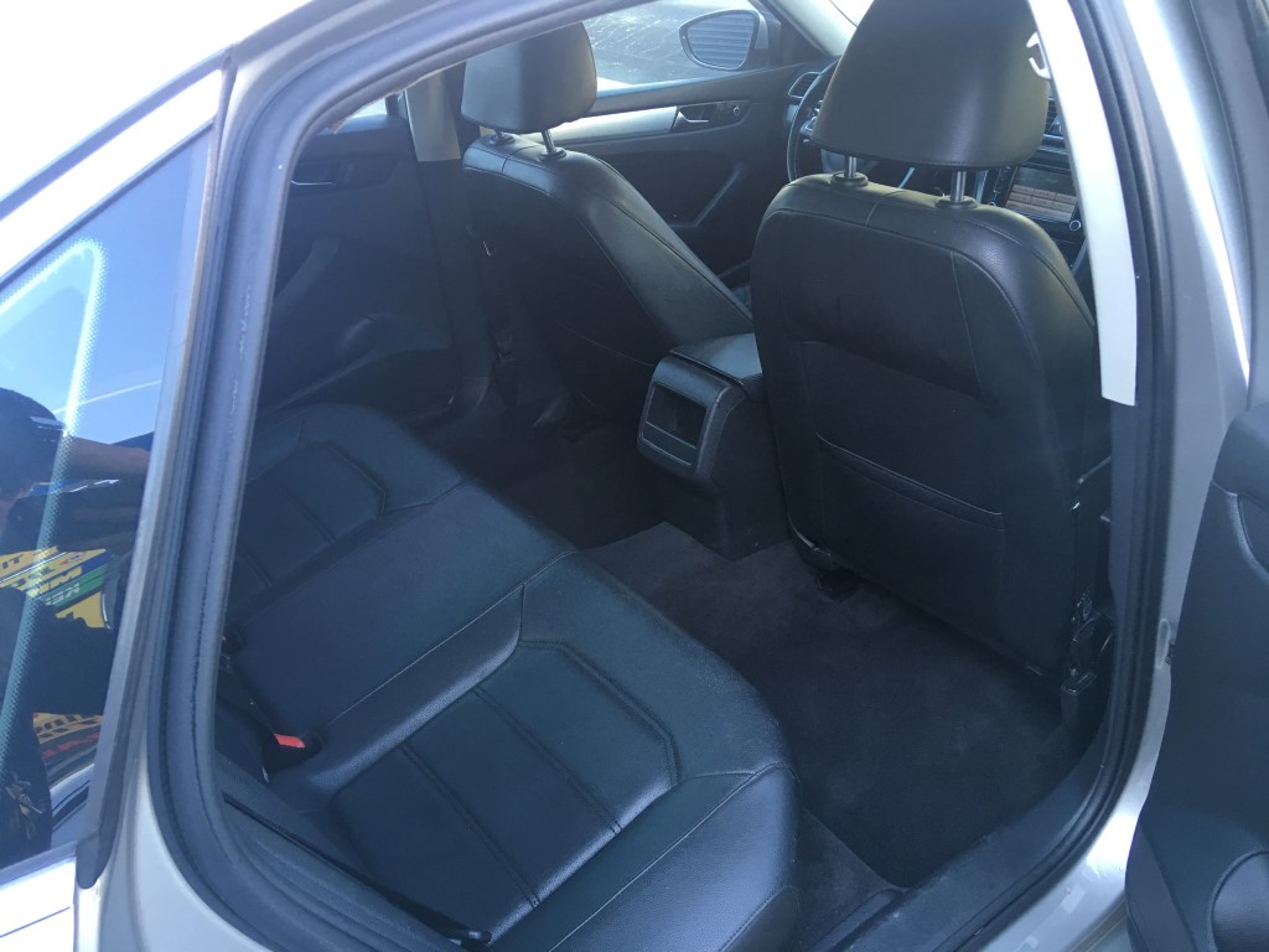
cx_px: 634
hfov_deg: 61.7
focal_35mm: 29
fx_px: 1063
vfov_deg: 48.2
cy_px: 476
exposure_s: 1/30
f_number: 2.2
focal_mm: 4.15
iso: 40
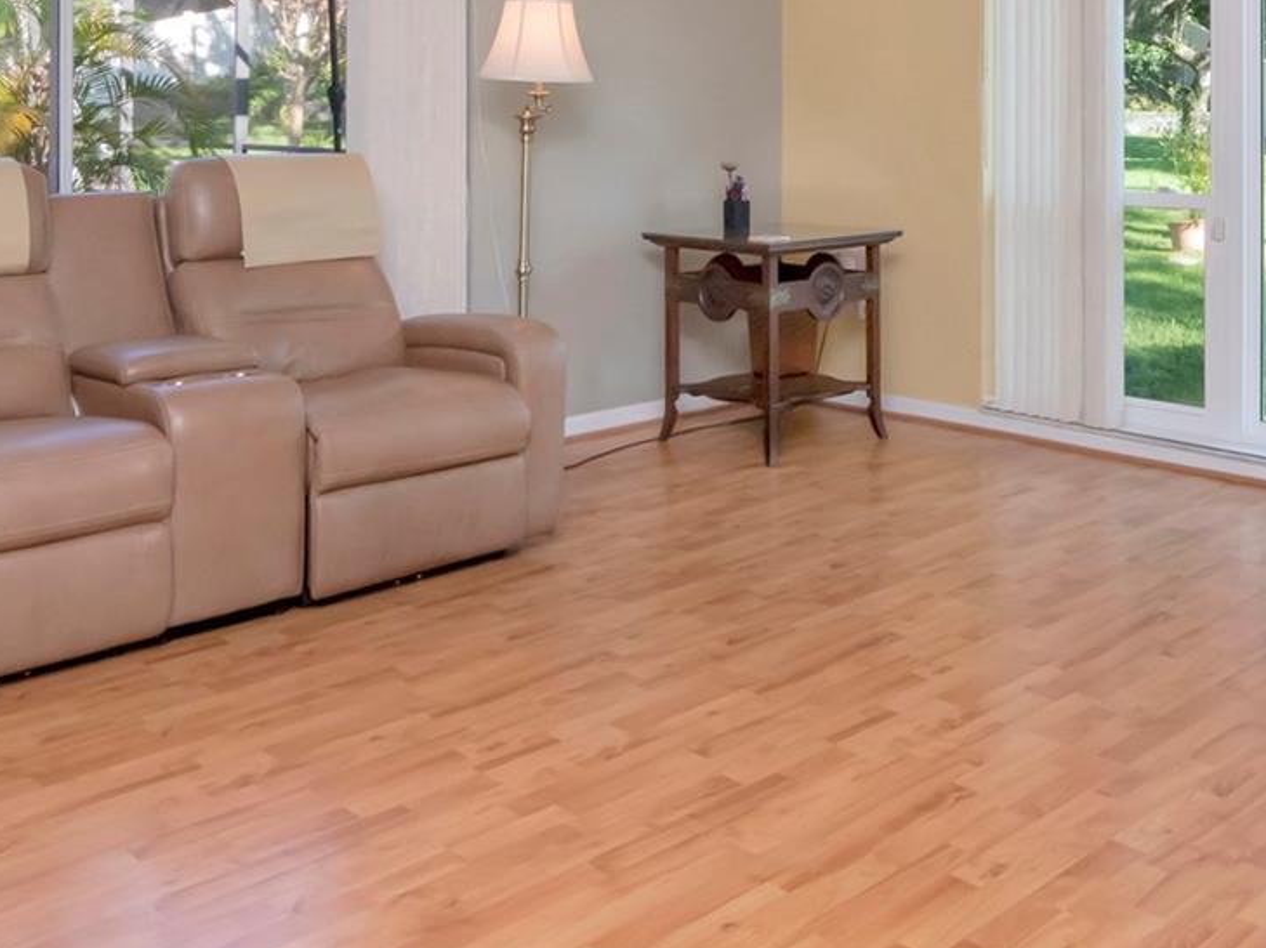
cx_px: 879
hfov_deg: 47.9
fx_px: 1389
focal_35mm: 38
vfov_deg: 35.7
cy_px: 115
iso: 1600
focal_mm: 12
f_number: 9
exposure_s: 1/200
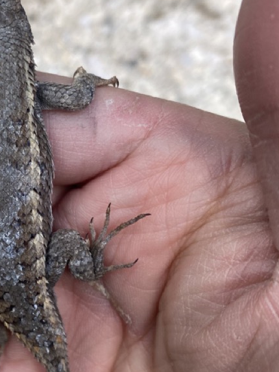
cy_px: 213
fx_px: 624
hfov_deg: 23.8
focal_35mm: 58
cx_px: -18
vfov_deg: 33.2
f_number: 1.8
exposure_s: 1/456
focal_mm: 4.25
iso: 32
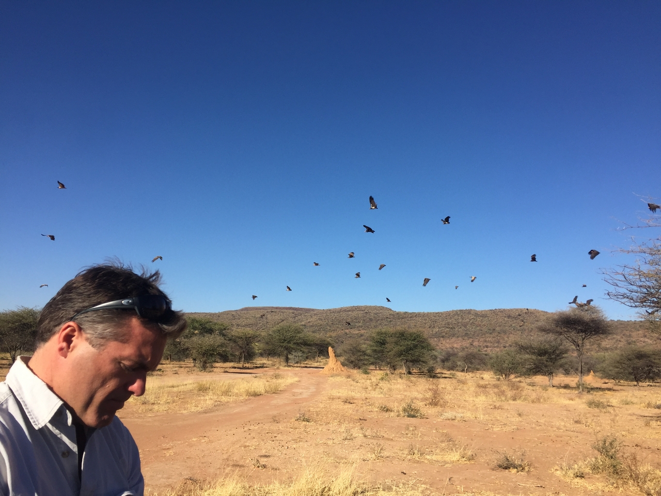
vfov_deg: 48.2
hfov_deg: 61.7
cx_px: 330
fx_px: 554
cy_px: 248
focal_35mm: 29
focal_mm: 4.15
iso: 32
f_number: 2.2
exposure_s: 1/2198
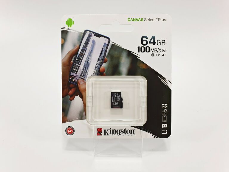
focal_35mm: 26
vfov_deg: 53.1
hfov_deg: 67.3
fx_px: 172
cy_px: 86
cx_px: 114
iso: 64
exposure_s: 1/100
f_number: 2.4
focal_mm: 4.3
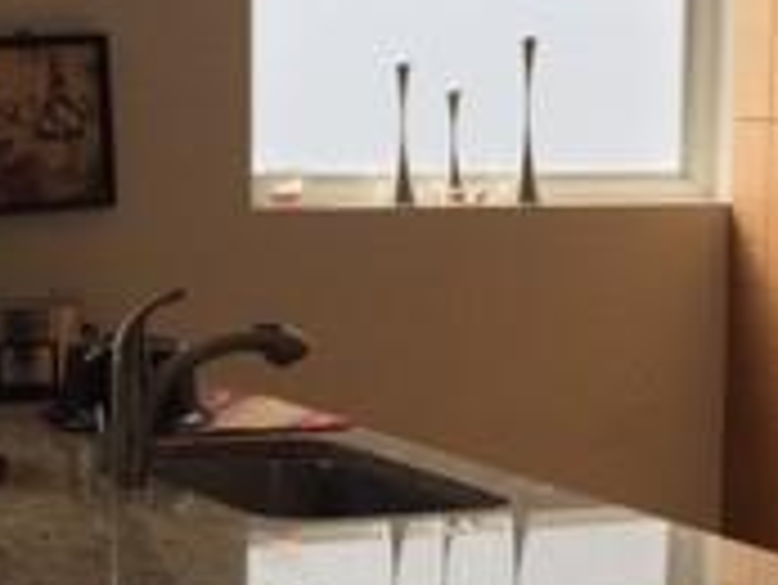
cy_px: 432
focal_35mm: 107
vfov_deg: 13.8
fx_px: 2407
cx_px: 373
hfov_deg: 18.4
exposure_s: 1/356
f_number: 2.2
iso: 32
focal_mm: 4.15
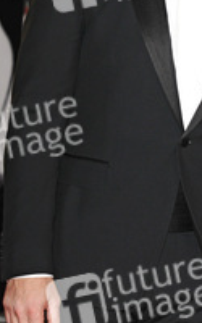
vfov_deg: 8.6
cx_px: 176
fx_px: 2149
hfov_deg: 5.4
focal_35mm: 244
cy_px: 55
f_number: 4.5
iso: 320
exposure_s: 1/200
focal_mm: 80
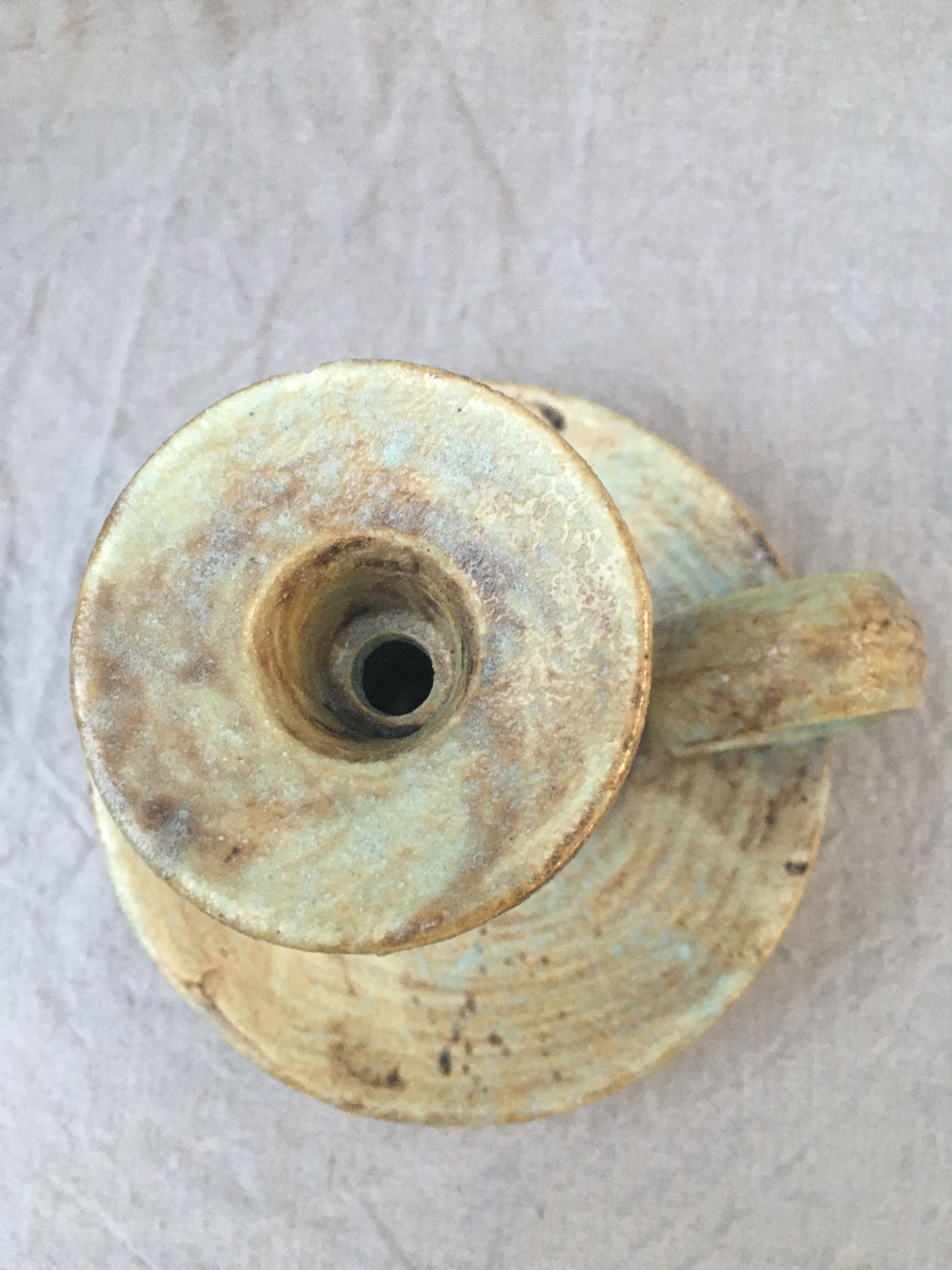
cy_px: 635
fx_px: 1063
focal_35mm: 29
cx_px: 476
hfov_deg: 48.2
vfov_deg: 61.7
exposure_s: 1/33
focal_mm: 4.15
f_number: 2.2
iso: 250
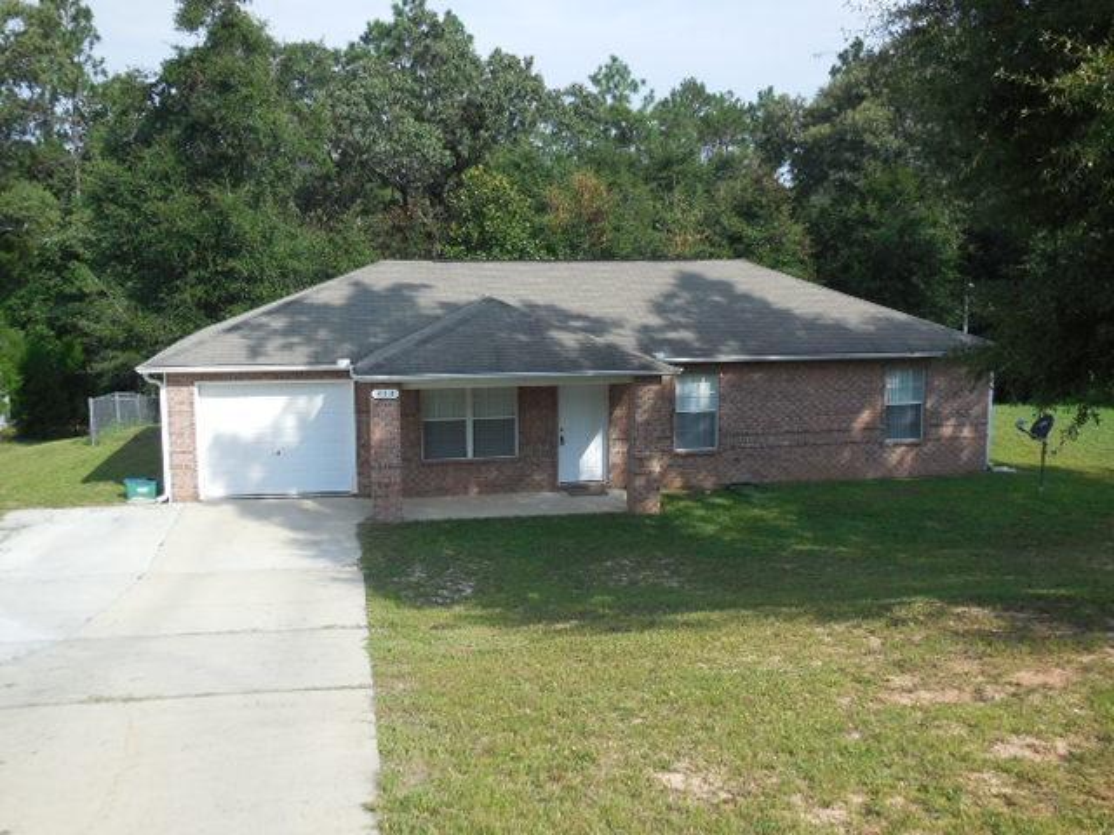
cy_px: 418
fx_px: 1094
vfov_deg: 41.8
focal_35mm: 34
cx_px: 557
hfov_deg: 54.0
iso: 125
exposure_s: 1/1000
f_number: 3.4
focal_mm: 6.1
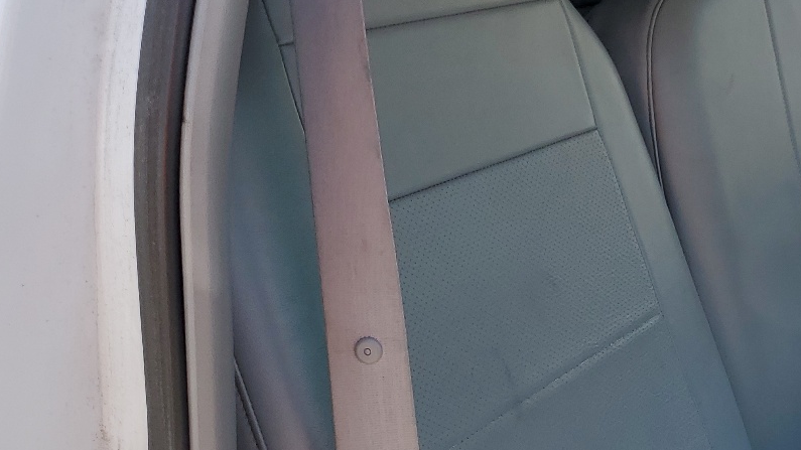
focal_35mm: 57
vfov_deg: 21.1
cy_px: 264
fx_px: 1211
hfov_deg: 35.5
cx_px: 638
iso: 50
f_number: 1.5
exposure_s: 1/667
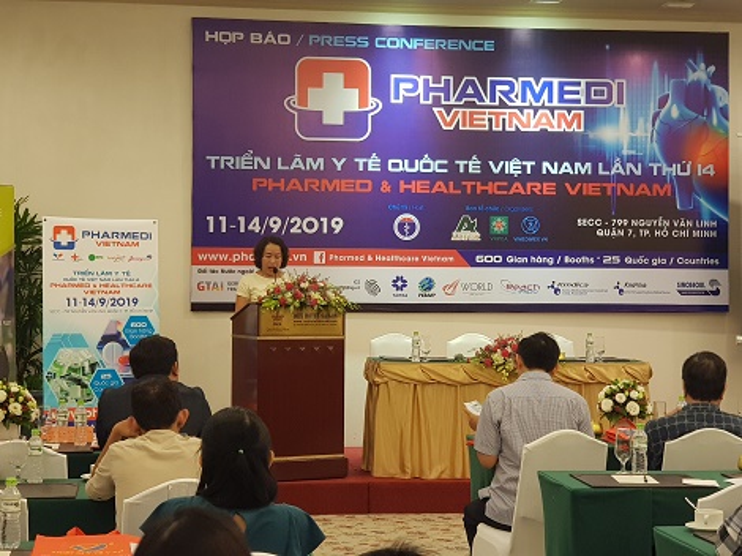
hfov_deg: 36.8
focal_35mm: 52
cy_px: 278
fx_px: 1114
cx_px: 371
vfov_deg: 28.0
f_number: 2.4
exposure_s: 1/25
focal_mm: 6
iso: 200
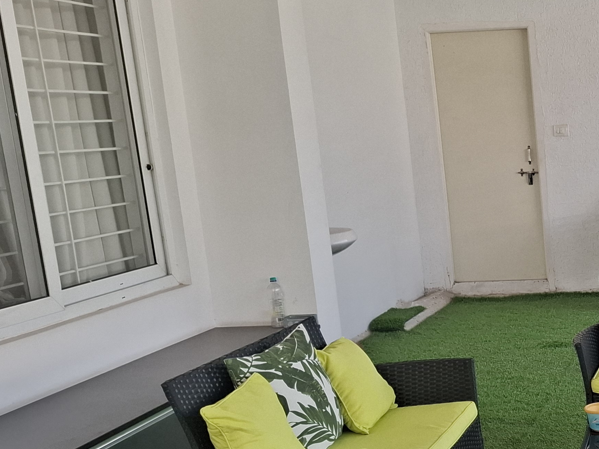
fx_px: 934
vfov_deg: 26.7
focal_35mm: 54
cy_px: 336
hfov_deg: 31.1
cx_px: 680
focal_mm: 5.54
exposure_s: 1/460
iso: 50
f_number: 1.8
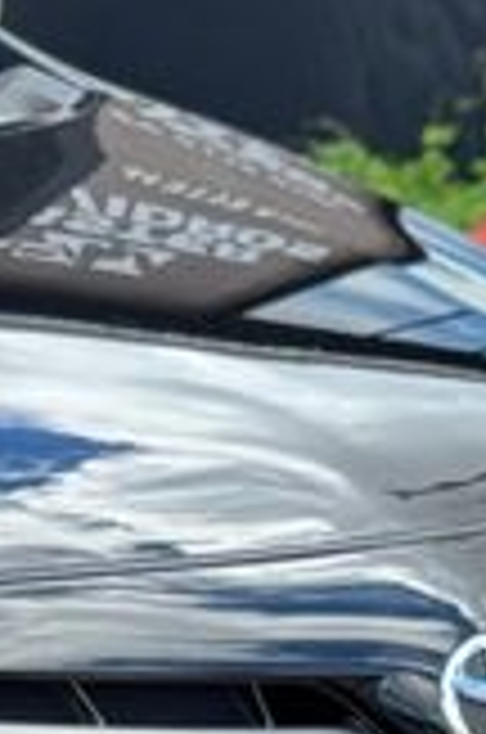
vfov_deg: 7.0
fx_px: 5958
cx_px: -893
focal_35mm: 293
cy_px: 711
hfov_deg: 4.5
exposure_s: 1/913
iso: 64
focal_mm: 6.76
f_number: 1.78
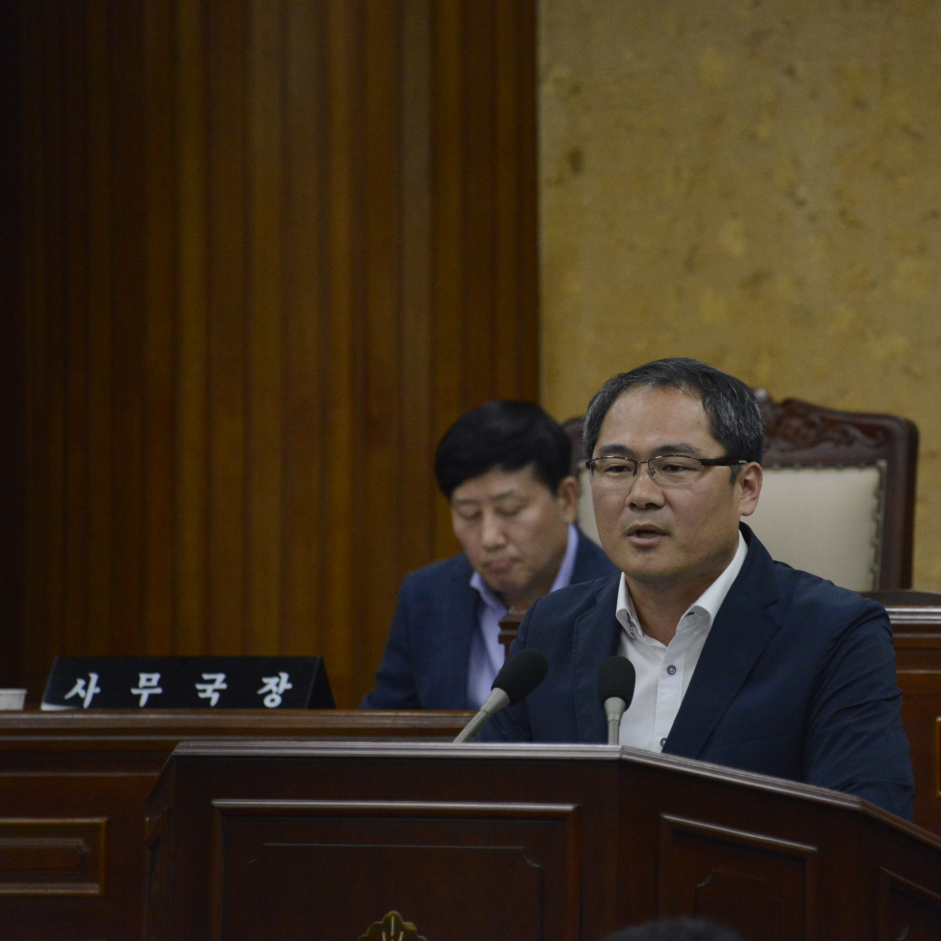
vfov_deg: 4.6
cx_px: 693
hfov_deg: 4.6
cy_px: 471
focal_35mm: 383
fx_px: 11779
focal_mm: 300
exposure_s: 1/500
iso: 6400
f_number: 5.6
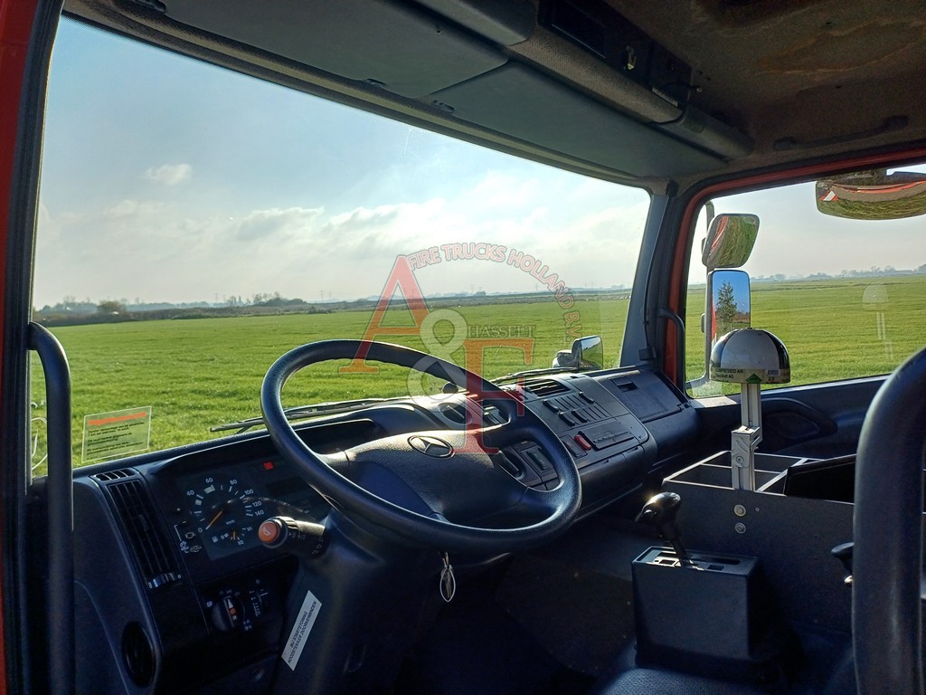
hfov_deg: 69.4
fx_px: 669
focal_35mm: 25
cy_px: 348
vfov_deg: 54.9
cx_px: 463
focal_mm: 4.65
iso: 50
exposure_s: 1/1024
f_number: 1.8
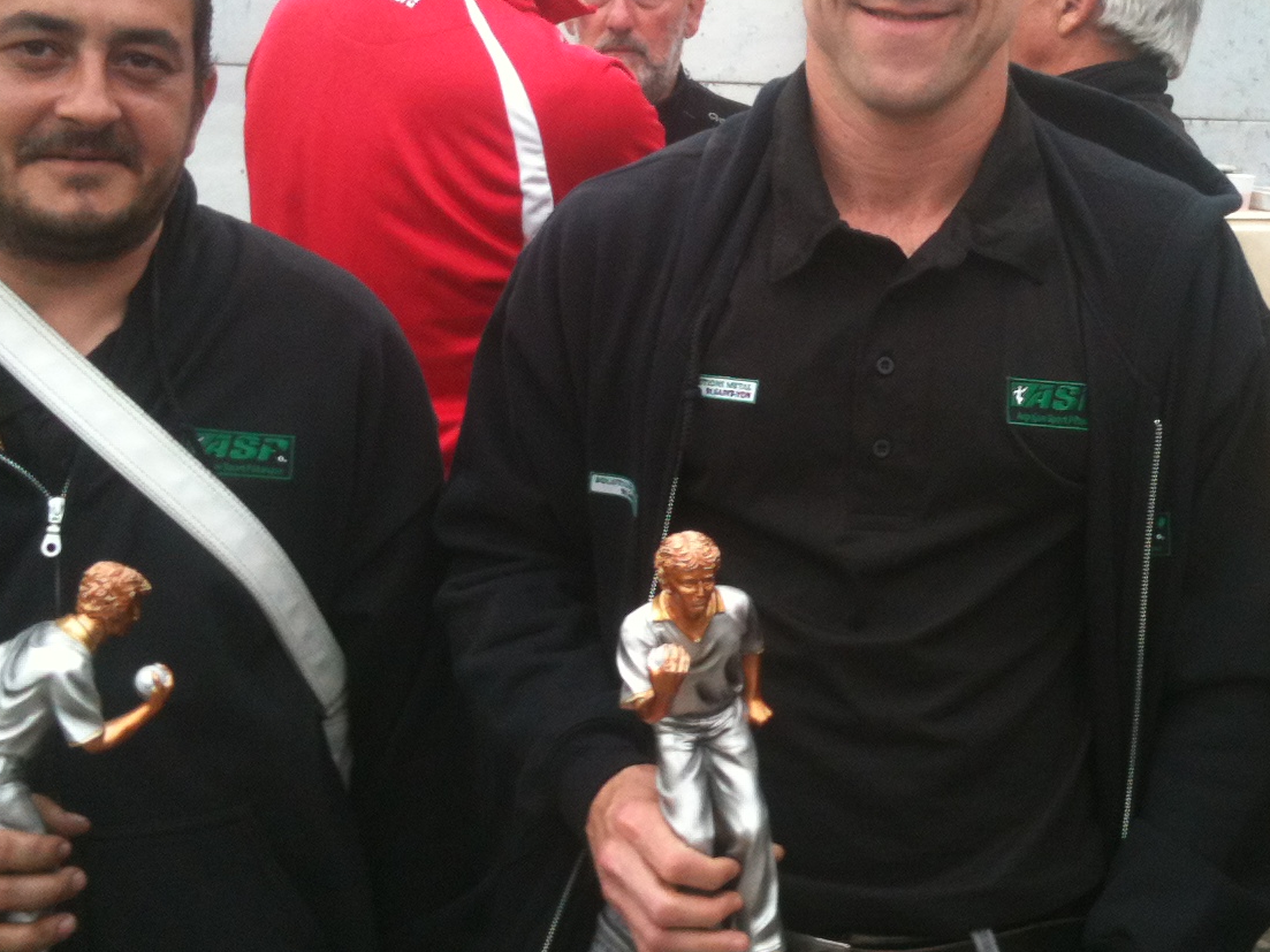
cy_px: 411
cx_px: 867
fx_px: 2384
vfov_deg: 22.6
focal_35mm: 65
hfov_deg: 29.6
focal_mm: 3.85
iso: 80
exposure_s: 1/60
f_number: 2.8
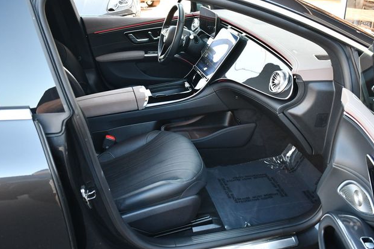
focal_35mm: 37
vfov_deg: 36.0
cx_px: 189
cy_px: 123
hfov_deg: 51.9
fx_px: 385
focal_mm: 18
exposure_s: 1/160
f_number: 3.5
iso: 800
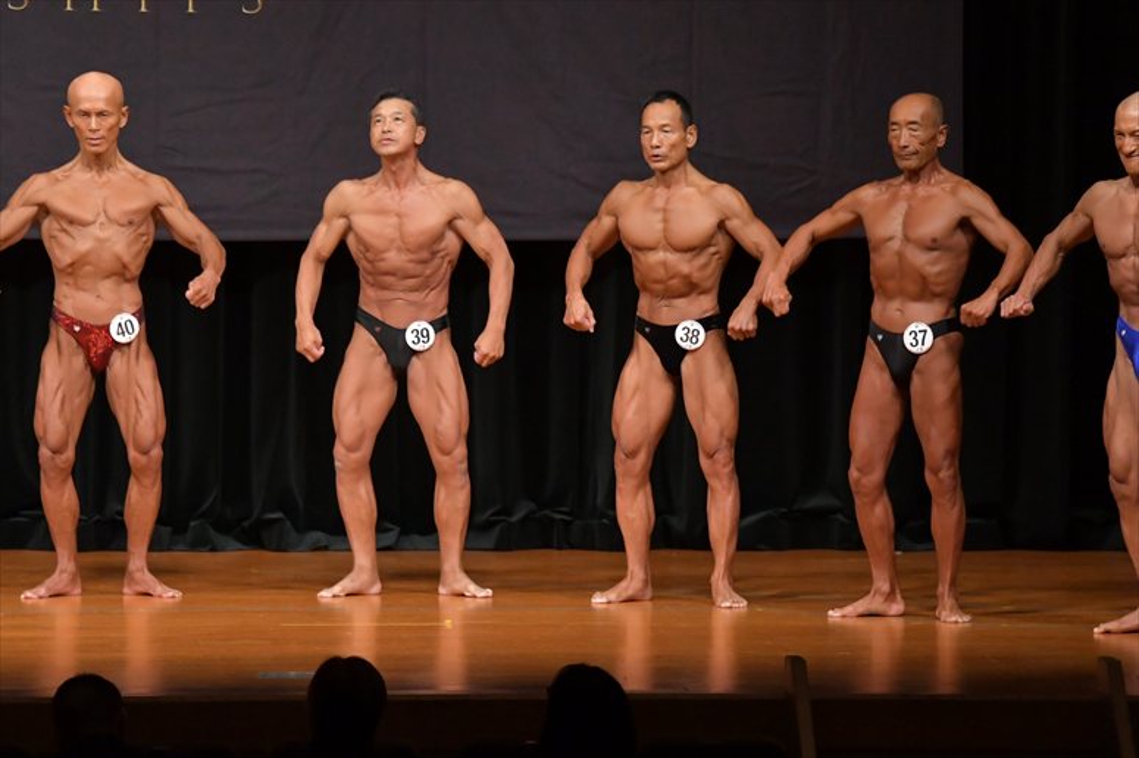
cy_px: 379
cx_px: 570
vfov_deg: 6.1
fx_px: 7115
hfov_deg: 9.2
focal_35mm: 225
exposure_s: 1/400
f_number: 5.6
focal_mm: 150
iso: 5000
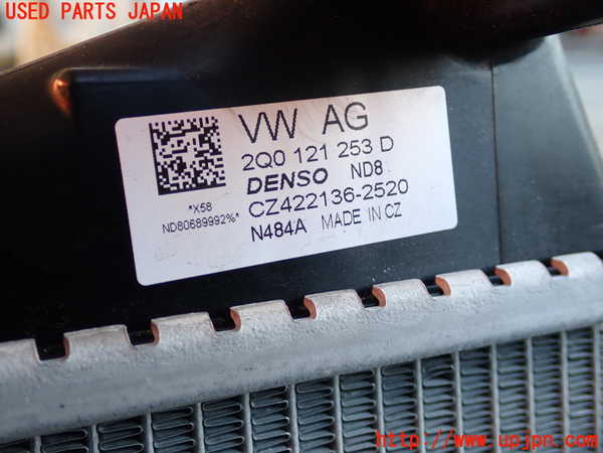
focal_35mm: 47
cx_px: 302
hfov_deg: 40.4
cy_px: 226
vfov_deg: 30.9
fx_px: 819
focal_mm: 8.4
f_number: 3.1
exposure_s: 1/125
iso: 160
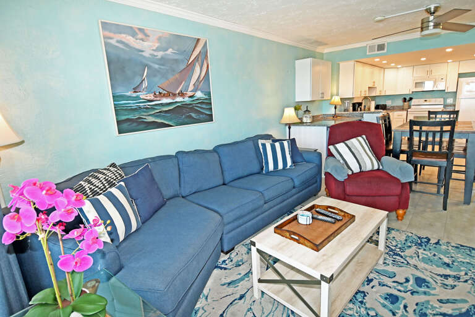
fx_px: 237
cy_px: 158
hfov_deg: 90.0
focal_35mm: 18
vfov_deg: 67.4
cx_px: 238
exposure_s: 1/60
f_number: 4
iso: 280
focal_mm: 12
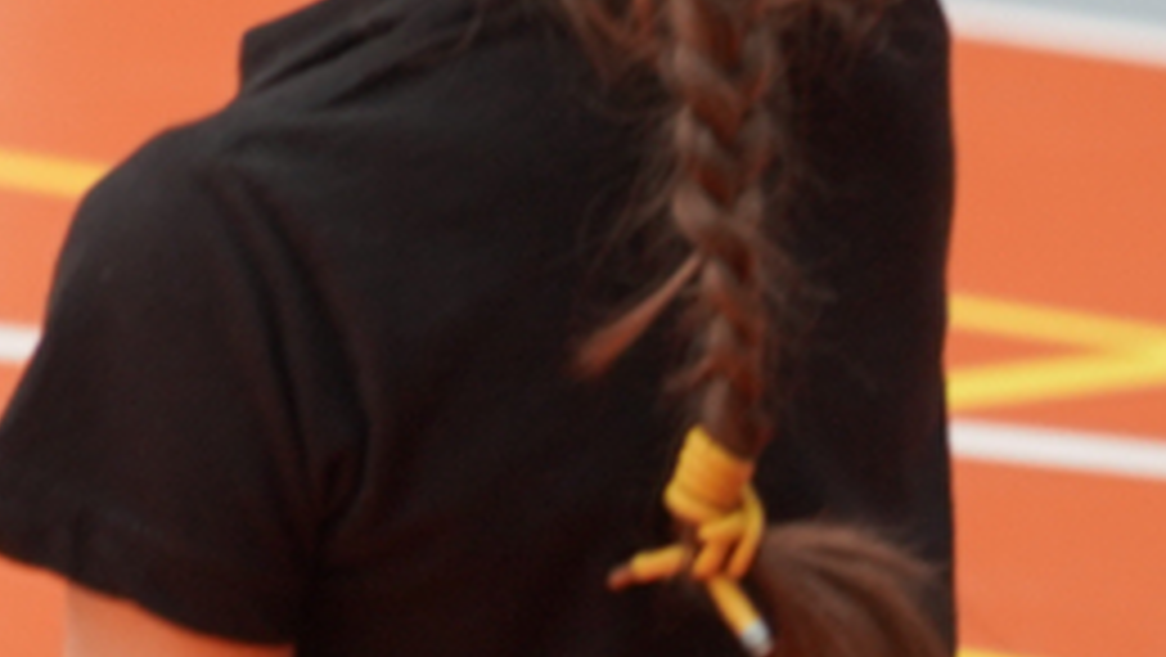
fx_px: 17075
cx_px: -522
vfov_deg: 2.2
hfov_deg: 3.9
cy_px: -1091
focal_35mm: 552
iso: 800
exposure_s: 1/160
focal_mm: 105
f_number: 4
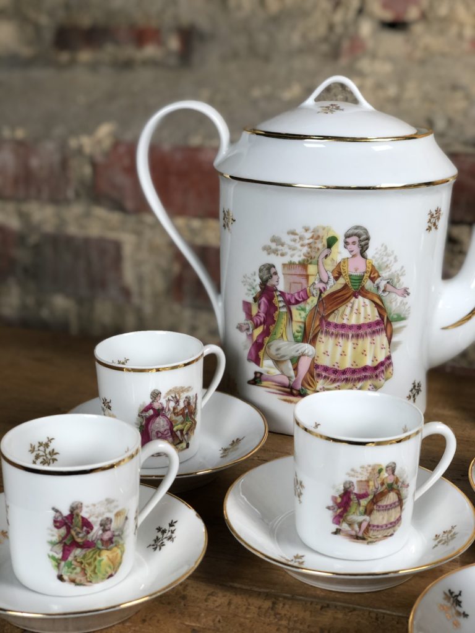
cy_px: 316
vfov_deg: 36.8
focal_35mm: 52
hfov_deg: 28.0
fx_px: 951
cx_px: 238
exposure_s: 1/50
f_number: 2.4
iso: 50
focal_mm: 6
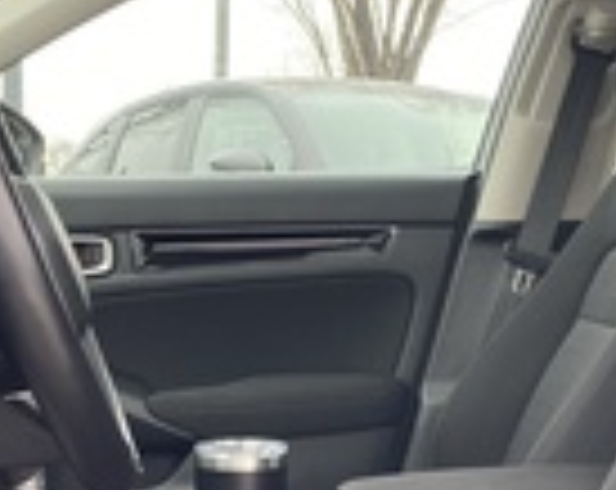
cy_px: 281
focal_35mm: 84
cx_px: 337
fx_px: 1528
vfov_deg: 18.2
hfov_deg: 22.8
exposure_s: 1/121
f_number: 1.8
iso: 32
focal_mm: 3.99
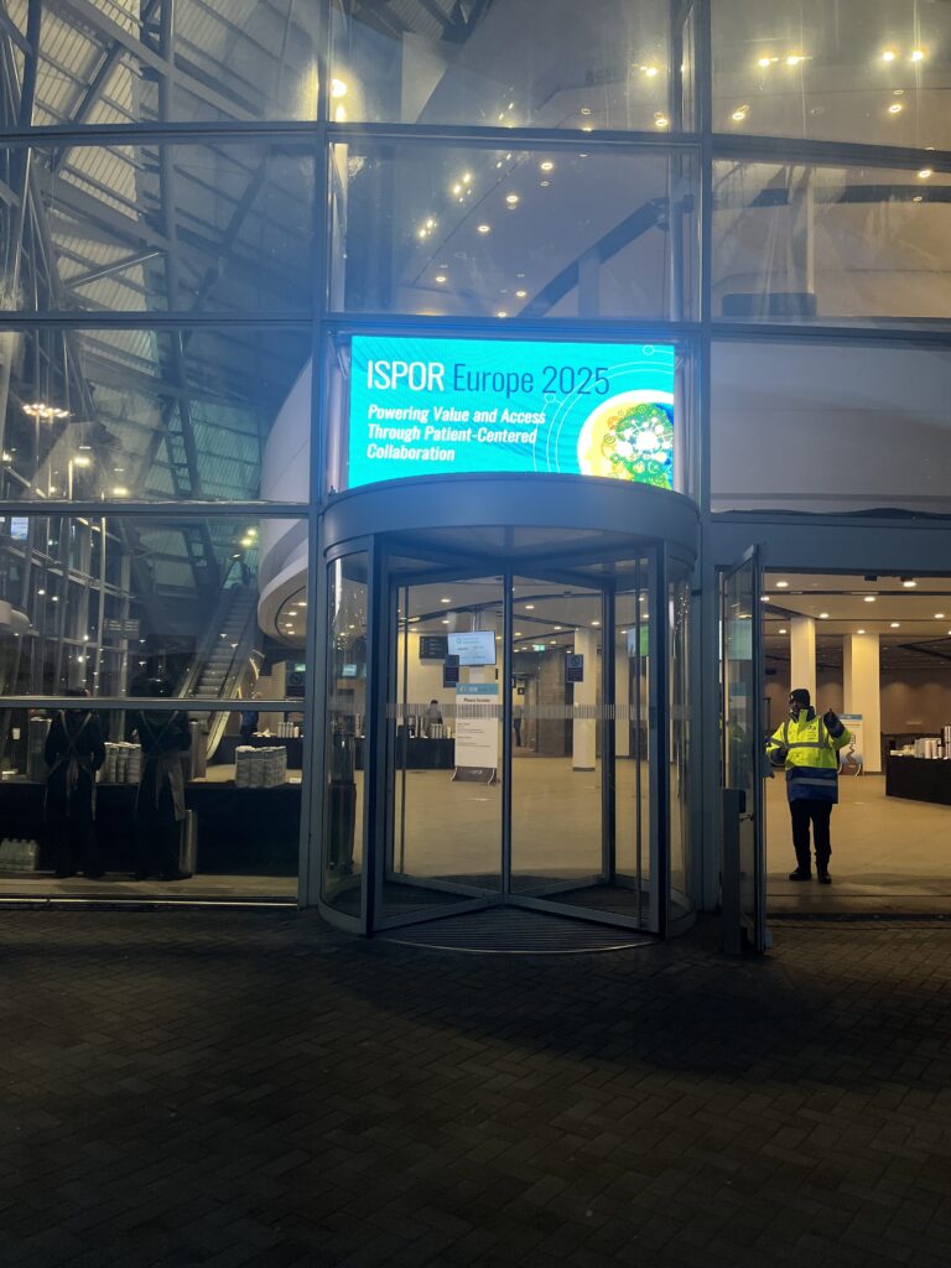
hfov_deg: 53.1
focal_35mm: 26
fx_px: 952
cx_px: 476
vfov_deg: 67.3
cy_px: 634
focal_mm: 5.1
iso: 80
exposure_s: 1/120
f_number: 1.6
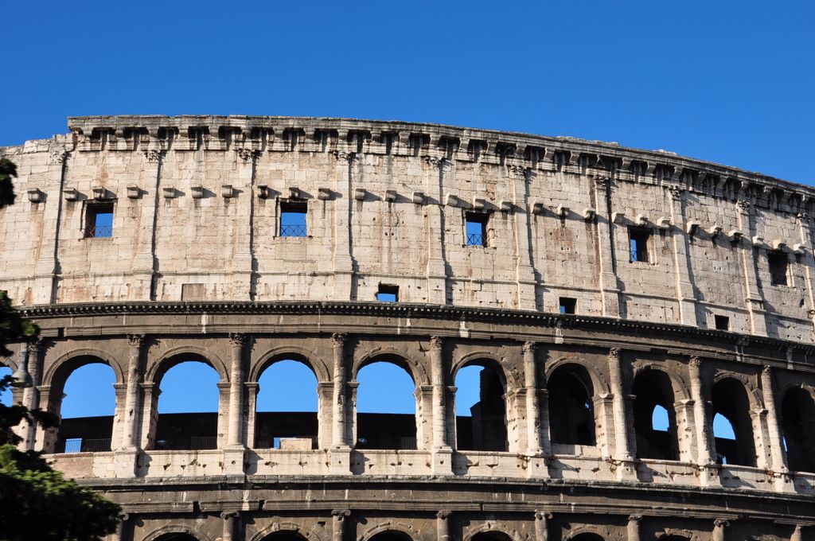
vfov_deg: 29.8
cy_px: 270
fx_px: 1017
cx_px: 408
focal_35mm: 45
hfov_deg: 43.7
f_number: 10
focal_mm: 30
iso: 200
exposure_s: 1/250
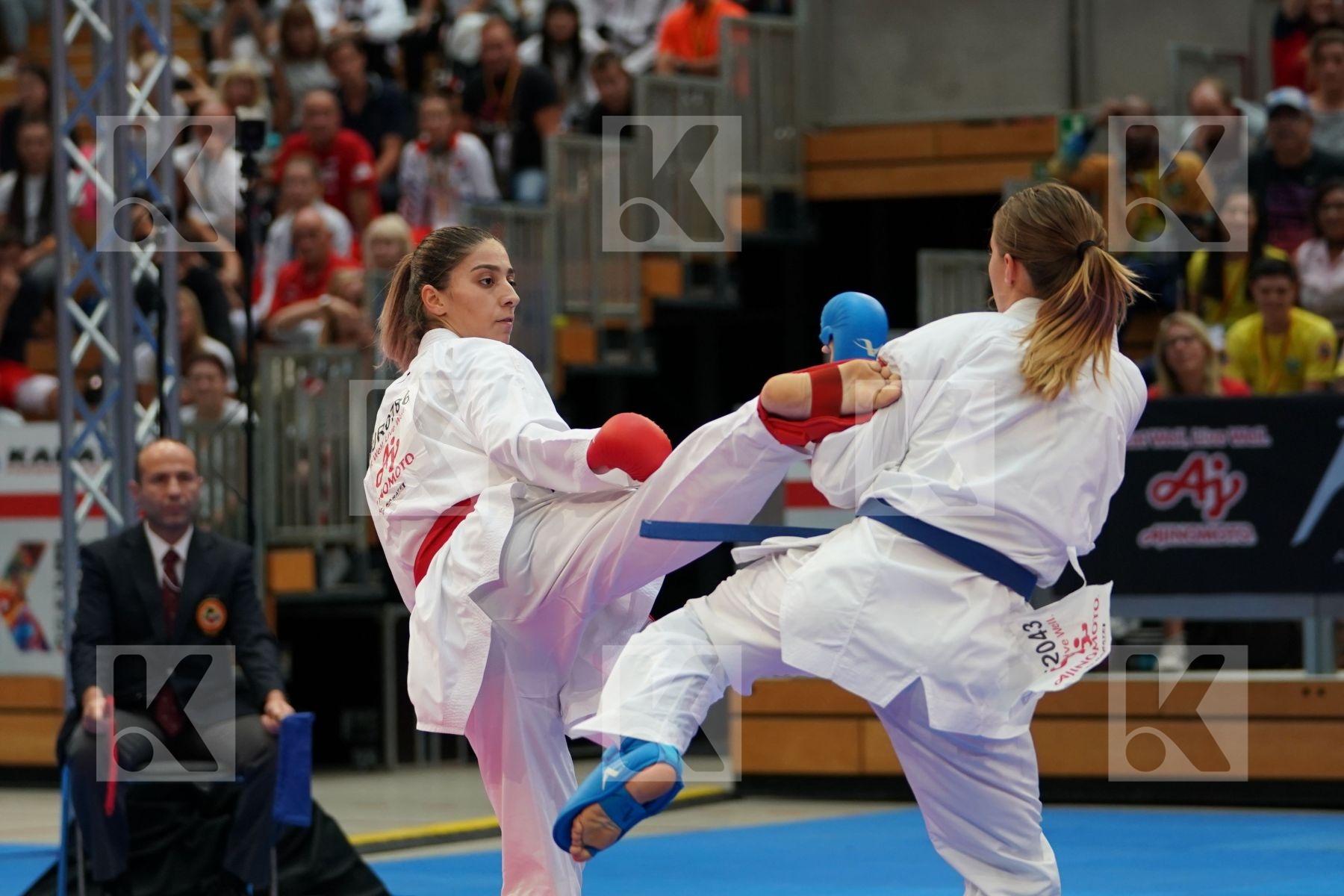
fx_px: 5861
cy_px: 448
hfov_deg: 13.1
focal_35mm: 157
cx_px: 672
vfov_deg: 8.7
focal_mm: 105
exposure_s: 1/800
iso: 1250
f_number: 2.8
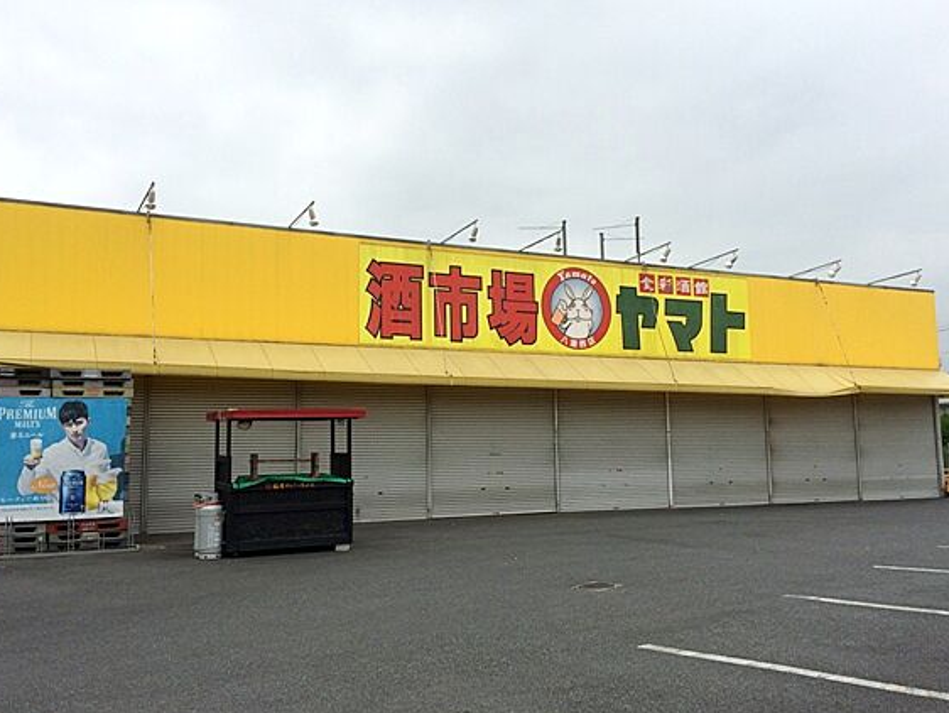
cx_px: 490
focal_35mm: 33
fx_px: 905
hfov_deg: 55.3
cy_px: 350
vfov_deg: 43.0
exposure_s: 1/1080
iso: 32
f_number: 2.2
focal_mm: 4.15
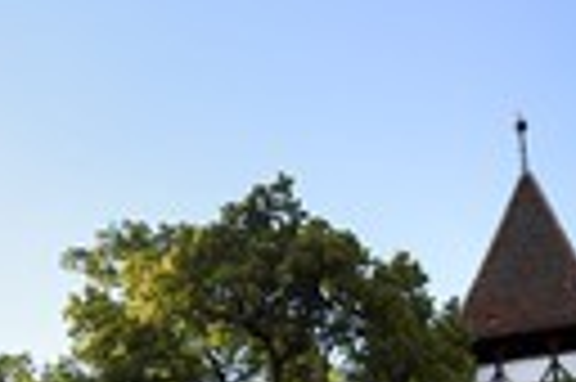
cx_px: 392
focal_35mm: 59
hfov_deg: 33.6
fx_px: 943
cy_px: 616
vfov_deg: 19.2
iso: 200
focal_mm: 18
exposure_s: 1/160
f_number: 11
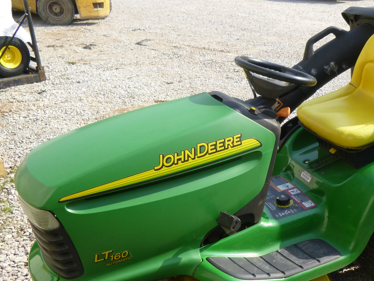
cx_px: 276
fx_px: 475
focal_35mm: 44
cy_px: 189
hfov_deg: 41.8
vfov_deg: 32.6
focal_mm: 4.5
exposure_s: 1/320
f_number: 3.9
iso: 100
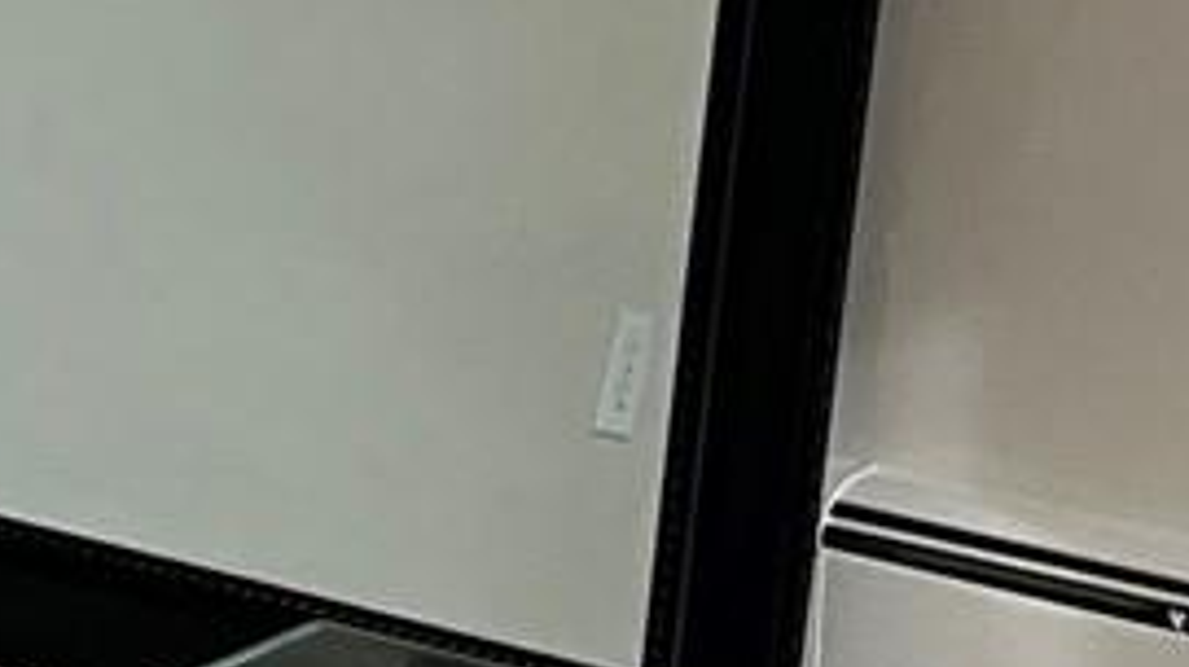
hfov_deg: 9.1
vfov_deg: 5.6
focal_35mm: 214
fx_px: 6742
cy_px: -610
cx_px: -1685
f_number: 1.5
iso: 125
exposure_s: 1/120
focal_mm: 5.7
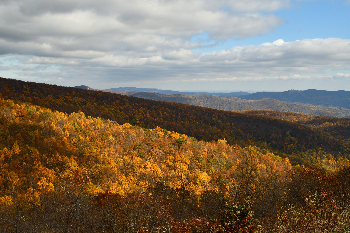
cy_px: 115
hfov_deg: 48.5
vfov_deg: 33.4
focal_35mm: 40
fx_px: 389
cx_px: 177
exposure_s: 1/320
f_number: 9
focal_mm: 26
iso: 100
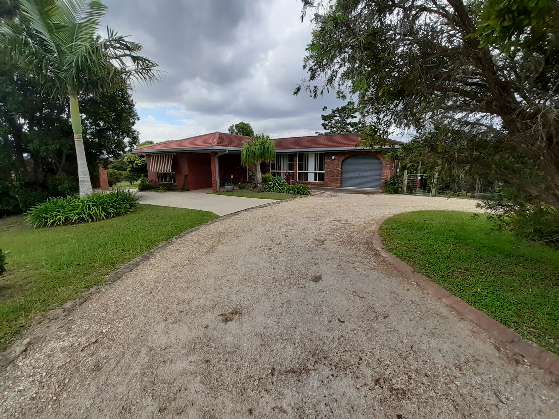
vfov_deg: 89.9
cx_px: 280
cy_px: 210
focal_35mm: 13
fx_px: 210
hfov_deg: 106.2
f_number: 2.2
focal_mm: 1.13
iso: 100
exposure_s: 1/840
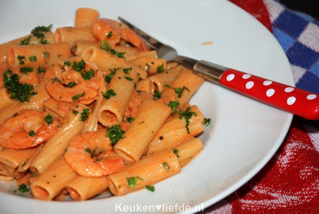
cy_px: 107
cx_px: 160
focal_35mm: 120
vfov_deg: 11.5
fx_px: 1065
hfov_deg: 17.0
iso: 200
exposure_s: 1/60
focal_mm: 80
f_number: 5.6
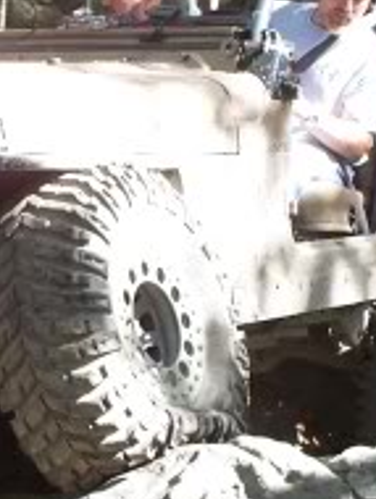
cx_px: -8
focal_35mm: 121
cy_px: 242
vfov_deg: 16.3
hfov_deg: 12.1
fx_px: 1748
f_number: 2.8
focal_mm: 7.54
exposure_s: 1/80
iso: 80
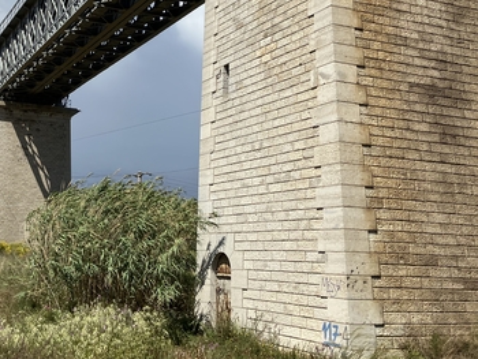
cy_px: 67
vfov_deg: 29.5
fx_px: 663
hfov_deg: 38.6
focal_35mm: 48
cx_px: 117
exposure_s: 1/3745
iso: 32
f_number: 1.8
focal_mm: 4
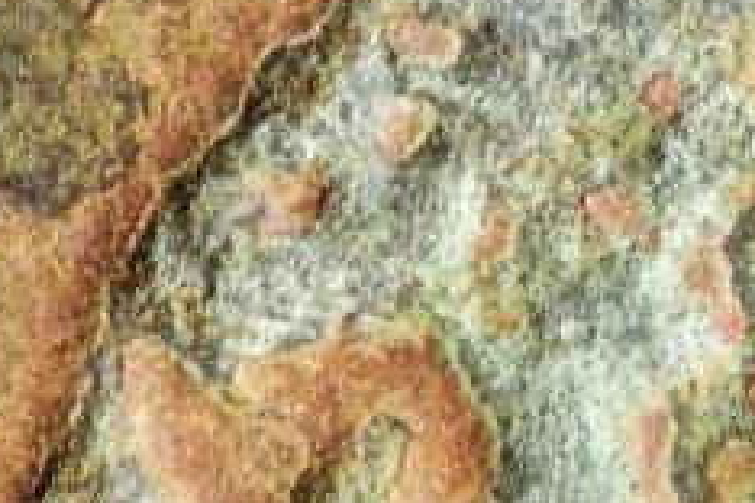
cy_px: 893
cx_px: 1203
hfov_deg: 2.4
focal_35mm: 871
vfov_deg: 1.6
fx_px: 18265
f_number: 2
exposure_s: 1/100
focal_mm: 9
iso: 320
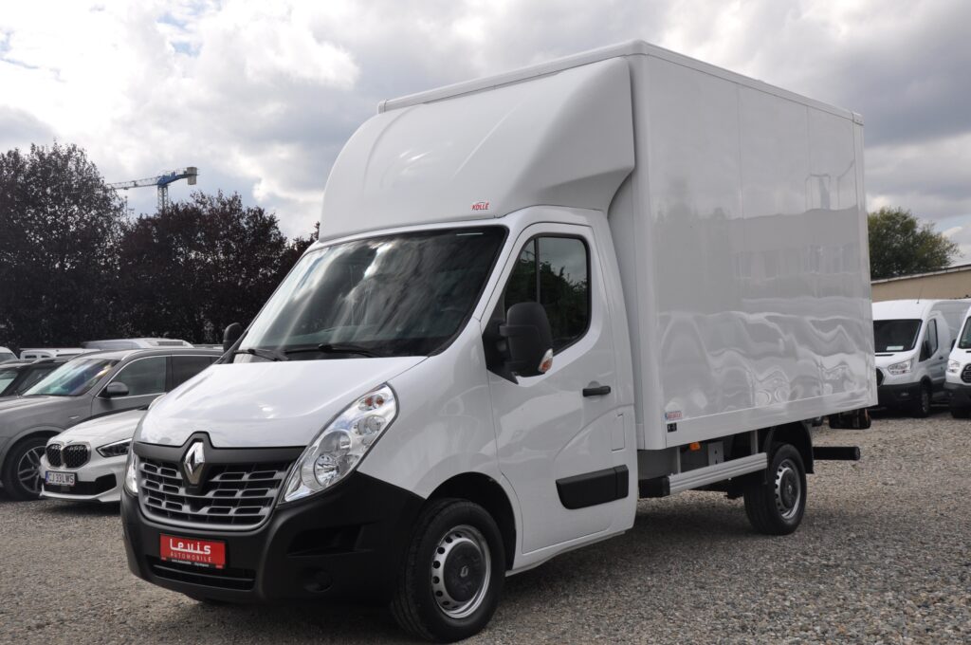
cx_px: 486
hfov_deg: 49.6
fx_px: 1051
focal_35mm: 39
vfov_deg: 34.1
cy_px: 322
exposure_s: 1/400
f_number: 10
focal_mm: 26
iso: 500
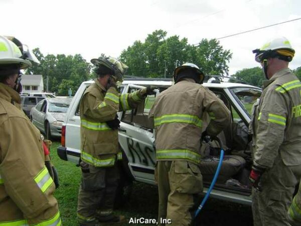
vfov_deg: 39.7
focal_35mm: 36
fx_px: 313
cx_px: 150
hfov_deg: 51.4
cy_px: 113
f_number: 5.2
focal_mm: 4.7
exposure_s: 1/228
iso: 50
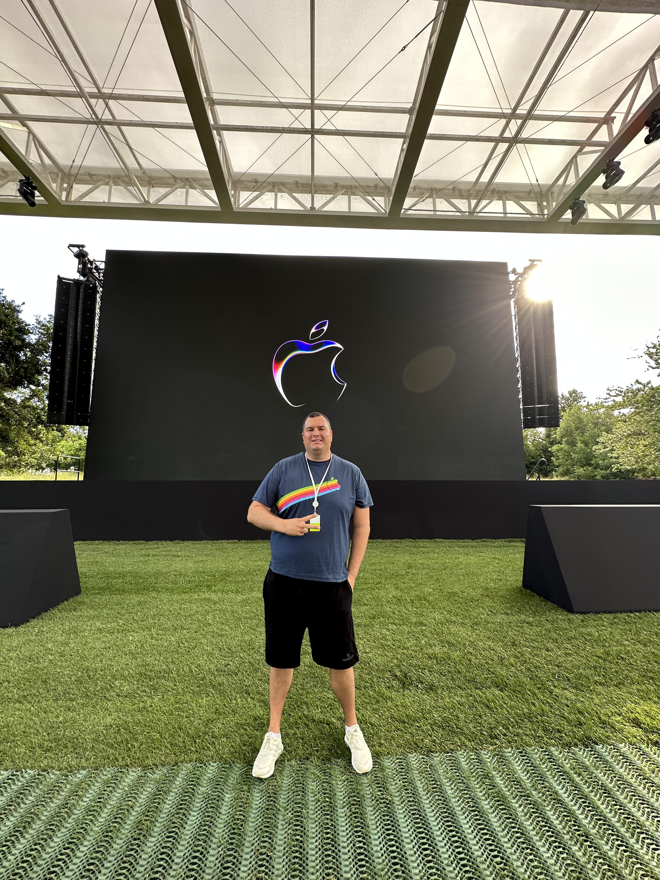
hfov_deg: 85.7
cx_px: 330
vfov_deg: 102.1
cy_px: 440
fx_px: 356
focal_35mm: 14
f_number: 2.2
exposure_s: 1/99
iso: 40
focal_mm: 2.22
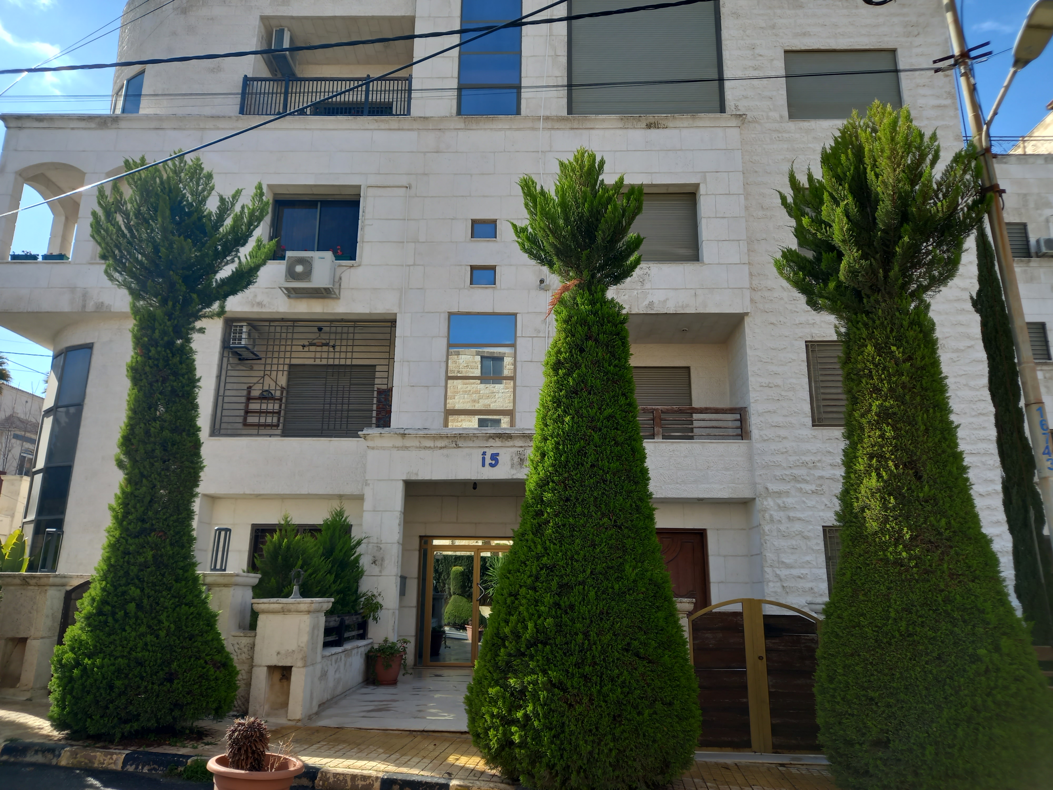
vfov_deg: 54.9
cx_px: 526
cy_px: 395
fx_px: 760
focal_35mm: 25
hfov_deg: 69.4
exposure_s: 1/295
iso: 25
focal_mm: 4.6
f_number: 2
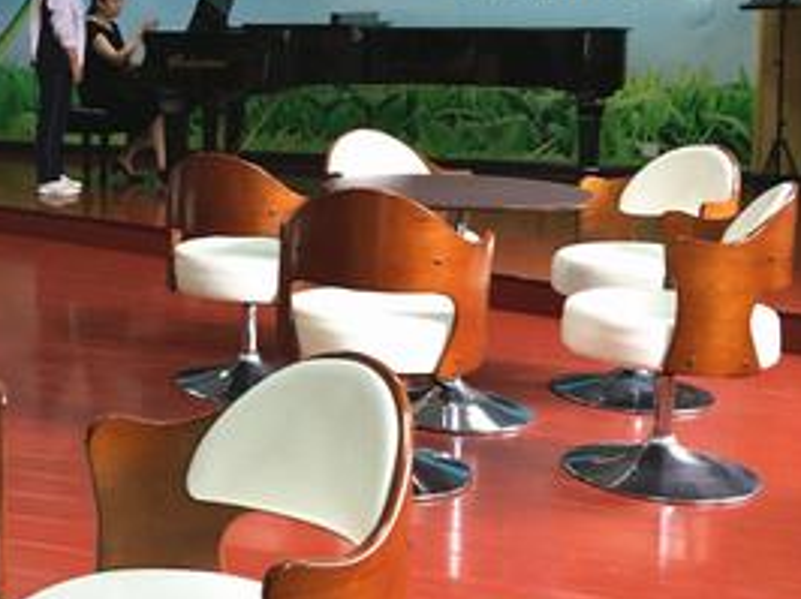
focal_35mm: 60
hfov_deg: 30.8
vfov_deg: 24.1
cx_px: 78
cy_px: 144
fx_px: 1387
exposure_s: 1/33
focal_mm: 4.15
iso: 160
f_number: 2.2
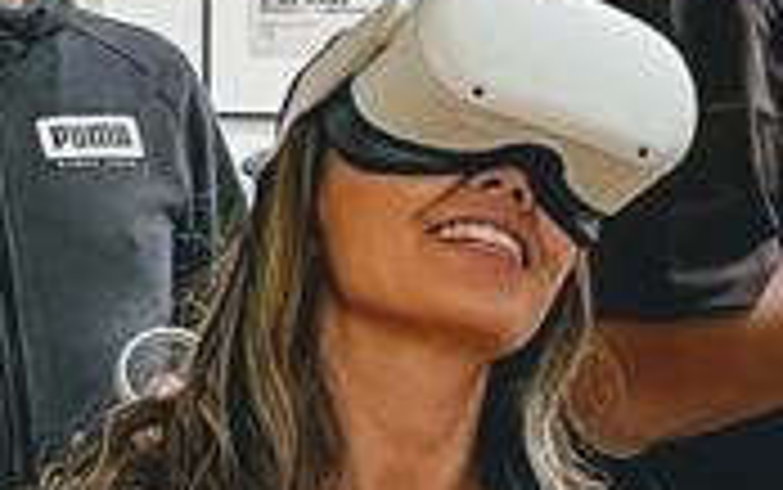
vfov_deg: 6.4
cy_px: 38
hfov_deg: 10.0
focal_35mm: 206
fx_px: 4399
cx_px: -108
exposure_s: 1/50
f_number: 1.6
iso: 100
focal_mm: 5.1
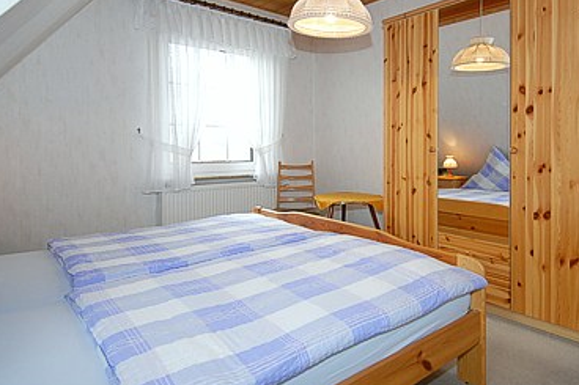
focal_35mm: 22
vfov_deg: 57.1
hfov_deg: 78.3
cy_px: 179
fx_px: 354
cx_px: 321
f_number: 5
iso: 400
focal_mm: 12
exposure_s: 1/80
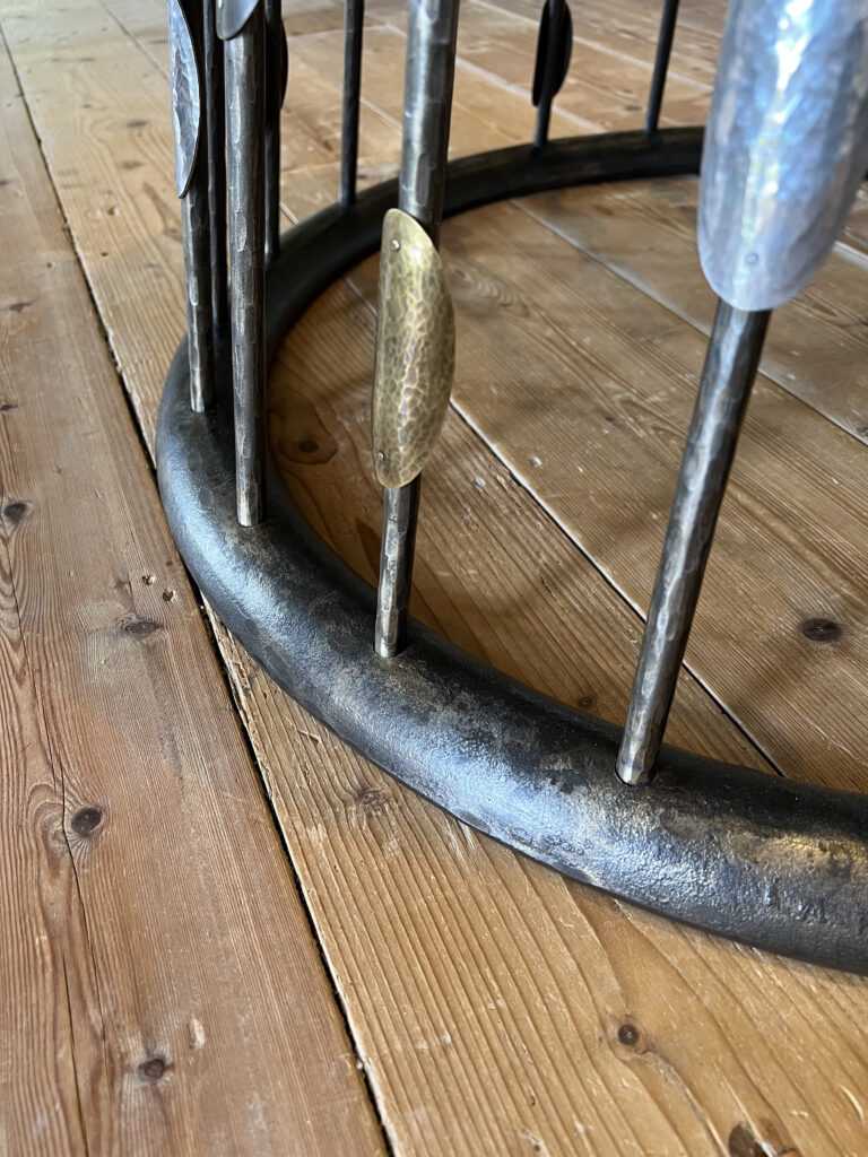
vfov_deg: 67.3
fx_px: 869
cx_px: 434
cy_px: 578
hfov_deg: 53.1
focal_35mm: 26
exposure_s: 1/50
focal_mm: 5.7
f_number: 1.5
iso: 100
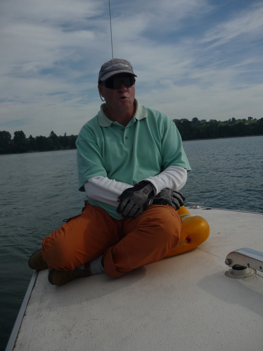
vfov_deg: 54.0
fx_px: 344
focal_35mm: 34
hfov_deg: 41.8
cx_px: 134
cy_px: 175
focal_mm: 5.5
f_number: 8
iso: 100
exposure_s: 1/500
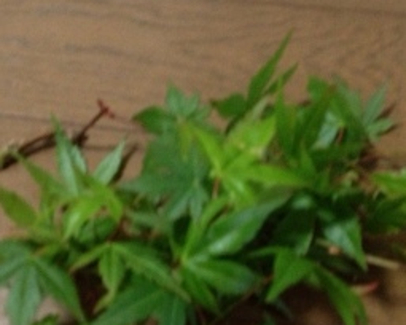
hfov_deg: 28.3
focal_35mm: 67
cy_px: 246
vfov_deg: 22.6
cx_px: 193
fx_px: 805
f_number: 2.4
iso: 400
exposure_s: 1/17
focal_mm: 4.28
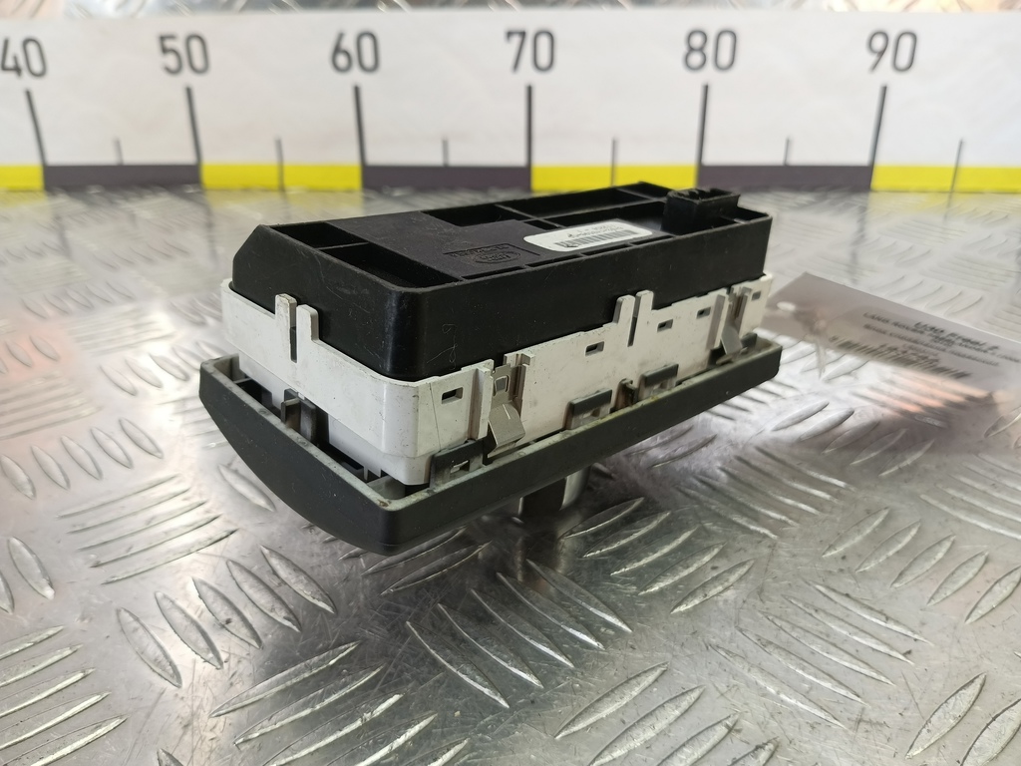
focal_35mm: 23
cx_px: 510
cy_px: 383
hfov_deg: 73.9
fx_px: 678
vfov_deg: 58.9
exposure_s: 1/50
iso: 120
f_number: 1.6
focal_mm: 4.11
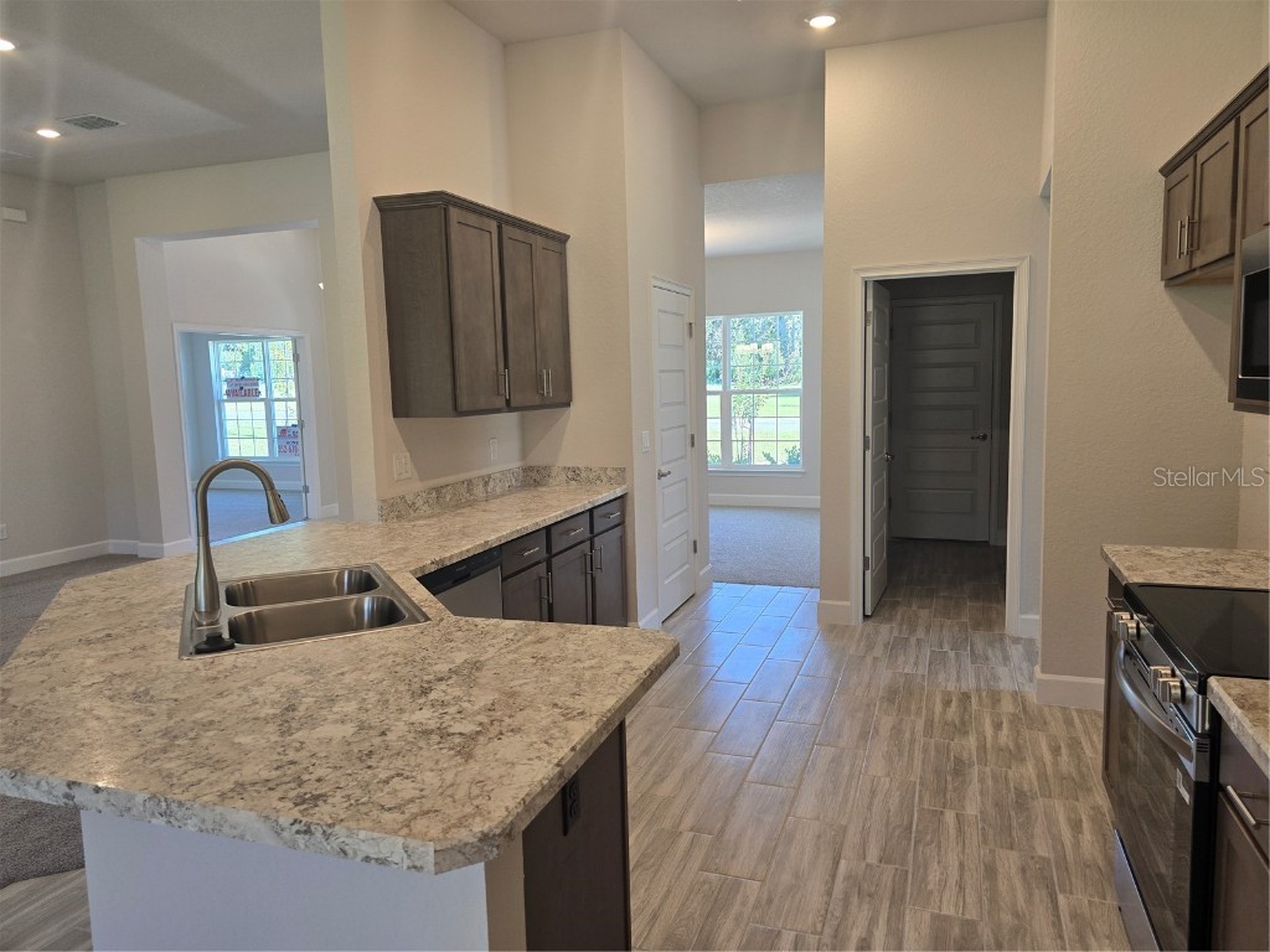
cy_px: 476
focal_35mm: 23
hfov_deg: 73.9
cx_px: 635
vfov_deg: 58.9
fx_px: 844
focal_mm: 6.3
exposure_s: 1/120
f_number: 1.7
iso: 100
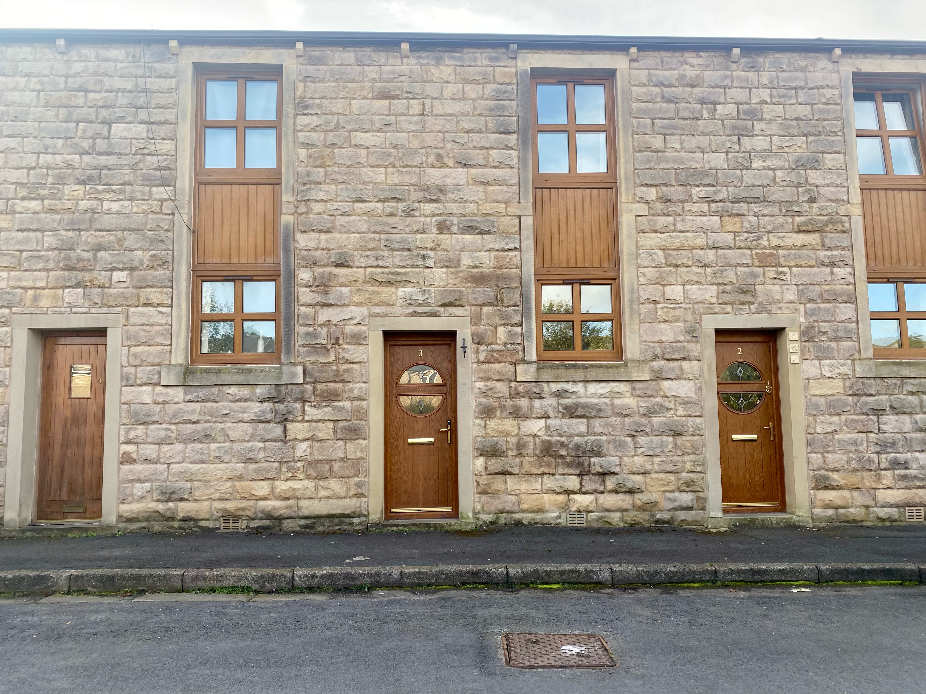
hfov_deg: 67.3
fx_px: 696
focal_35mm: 26
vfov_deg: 53.1
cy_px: 347
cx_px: 463
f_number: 1.8
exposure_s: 1/326
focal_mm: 4.25
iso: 32
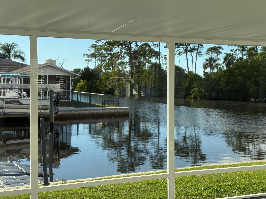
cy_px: 100
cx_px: 133
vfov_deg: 30.3
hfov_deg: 39.7
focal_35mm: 48
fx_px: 369
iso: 80
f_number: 1.78
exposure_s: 1/2088
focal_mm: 6.76
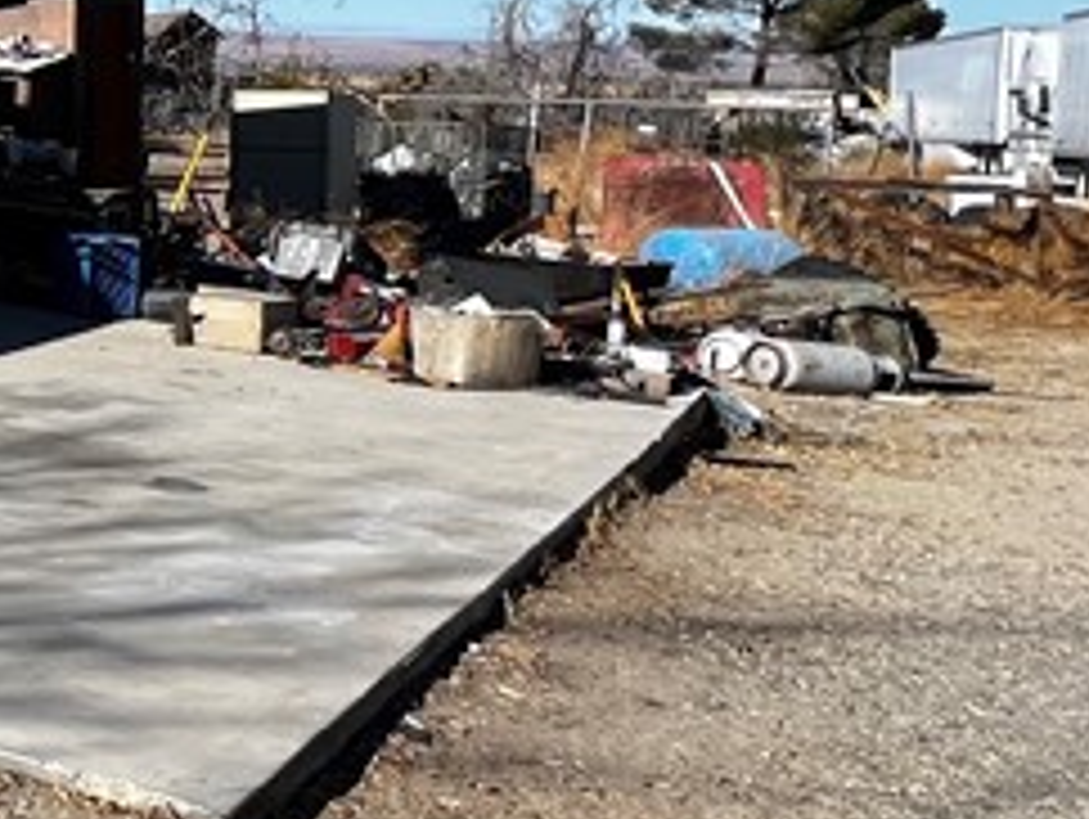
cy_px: 86
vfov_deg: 25.8
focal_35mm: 55
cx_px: -945
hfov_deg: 21.0
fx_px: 1732
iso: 32
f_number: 1.8
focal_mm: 1.57
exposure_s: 1/2096
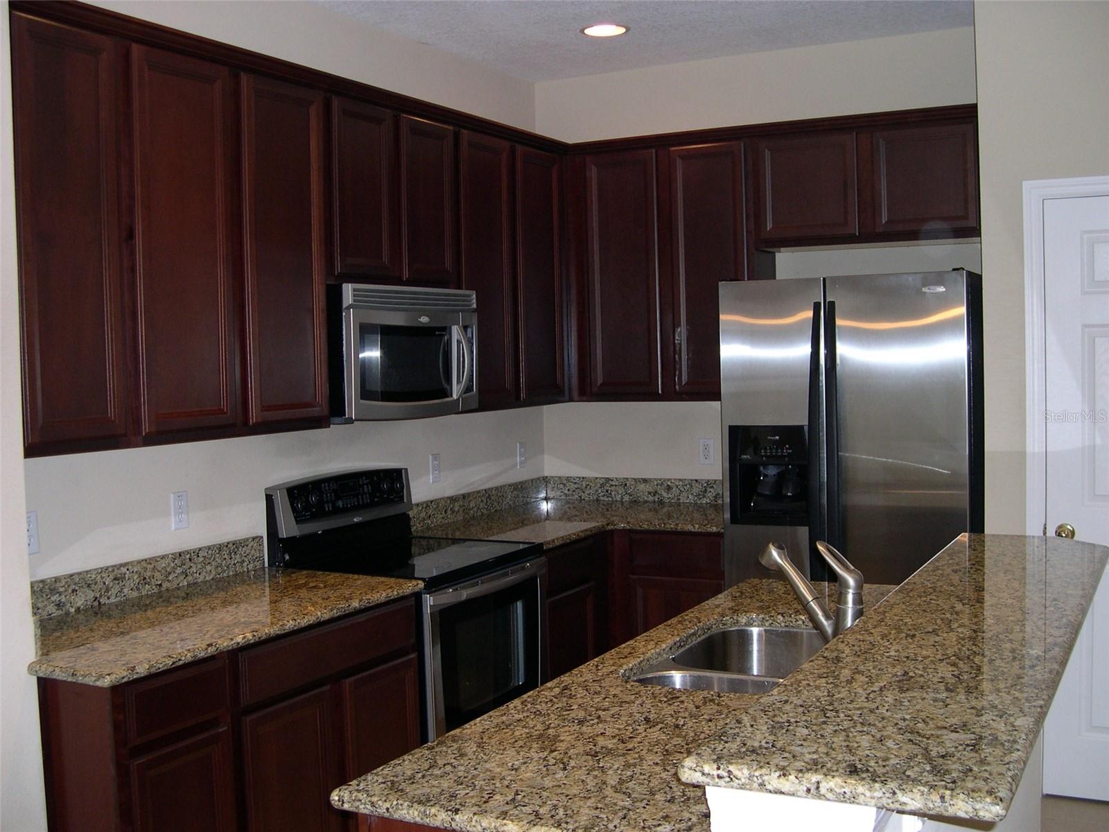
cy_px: 416
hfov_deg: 49.0
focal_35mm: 38
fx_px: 1217
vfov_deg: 37.7
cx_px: 554
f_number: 2.8
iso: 168
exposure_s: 1/60
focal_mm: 8
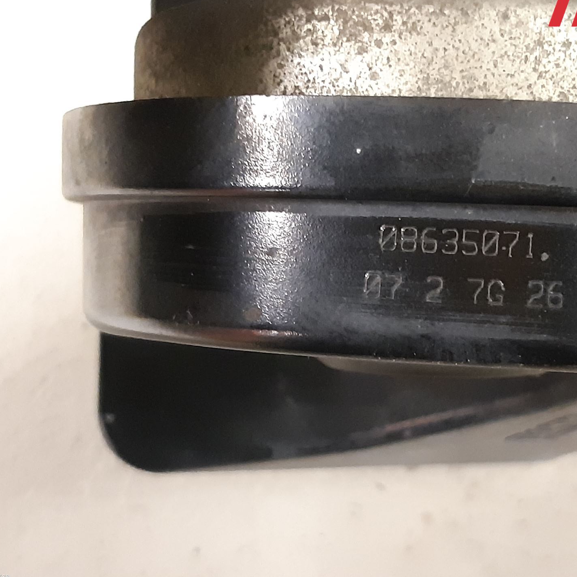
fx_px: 622
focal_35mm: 33
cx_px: 382
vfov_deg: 49.7
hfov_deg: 48.9
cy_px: 269
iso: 500
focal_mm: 3.93
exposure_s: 1/20
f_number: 1.7
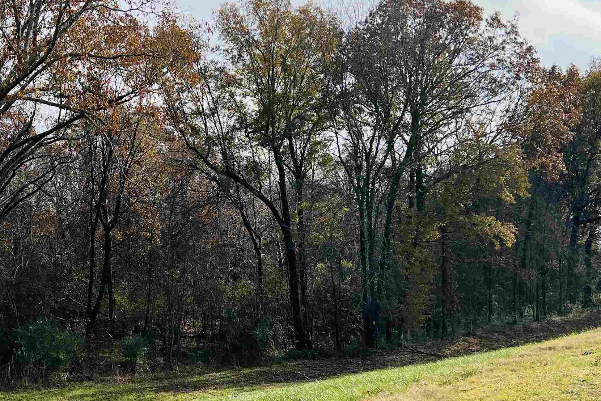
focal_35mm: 50
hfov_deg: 39.0
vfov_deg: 27.0
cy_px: 176
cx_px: 183
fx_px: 835
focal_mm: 5.7
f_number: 1.5
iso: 50
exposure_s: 1/4274
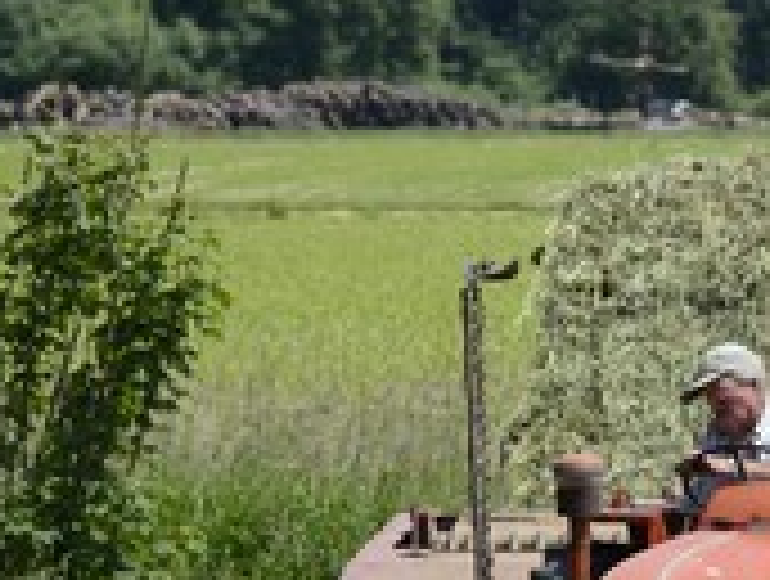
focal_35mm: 471
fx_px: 10499
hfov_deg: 4.2
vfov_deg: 3.2
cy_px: 580
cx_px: 608
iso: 200
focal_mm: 200
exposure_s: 1/320
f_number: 9
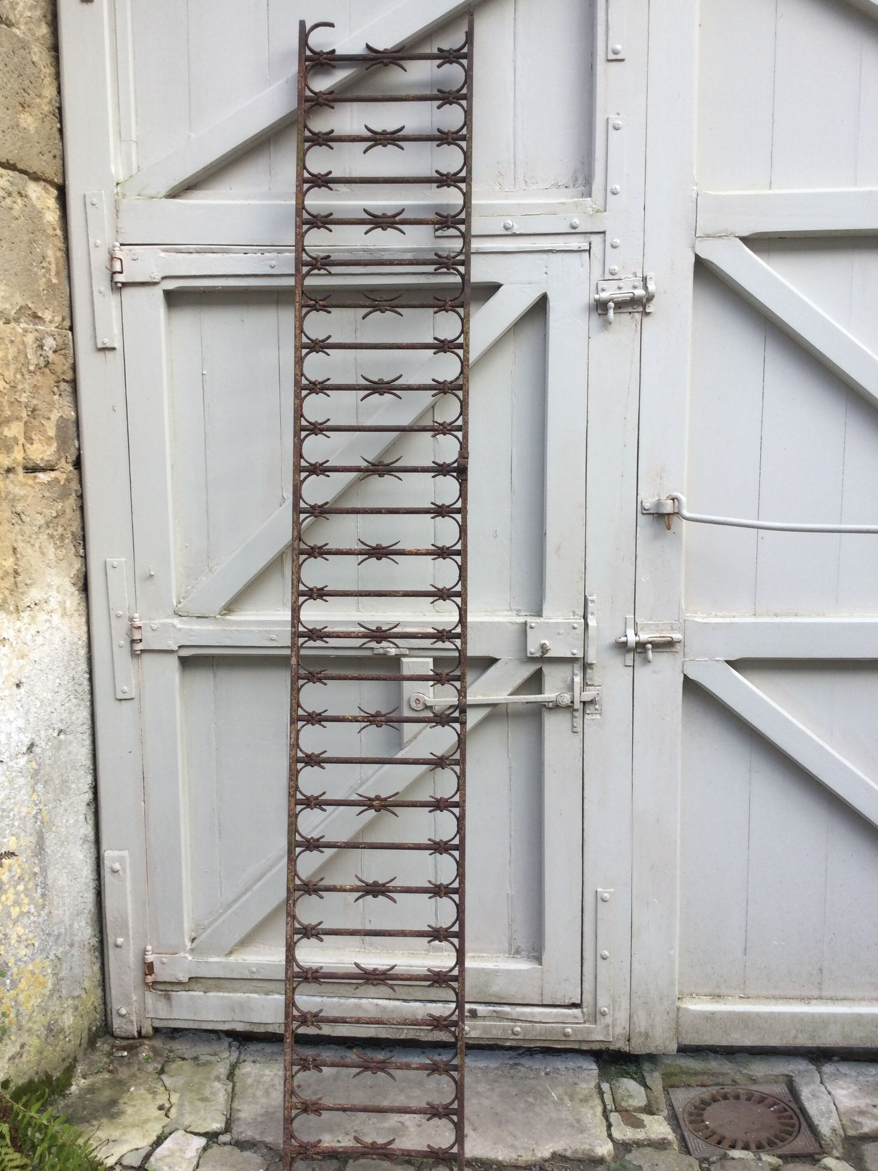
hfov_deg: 41.8
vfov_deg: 54.0
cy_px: 593
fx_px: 1150
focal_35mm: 34
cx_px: 401
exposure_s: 1/100
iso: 25
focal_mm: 3.3
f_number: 2.4
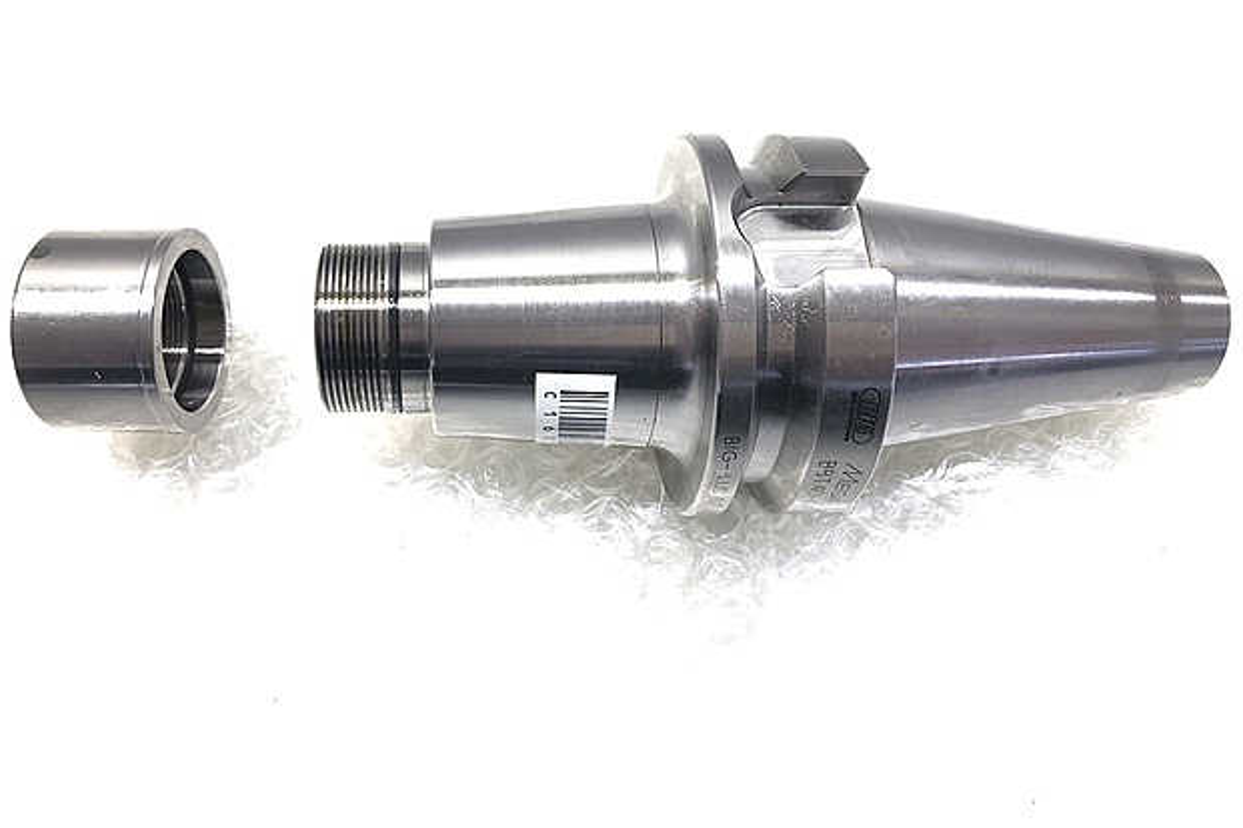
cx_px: 618
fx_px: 1036
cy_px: 354
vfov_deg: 43.5
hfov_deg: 61.9
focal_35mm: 30
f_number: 1.8
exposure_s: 1/33
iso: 25
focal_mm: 3.99
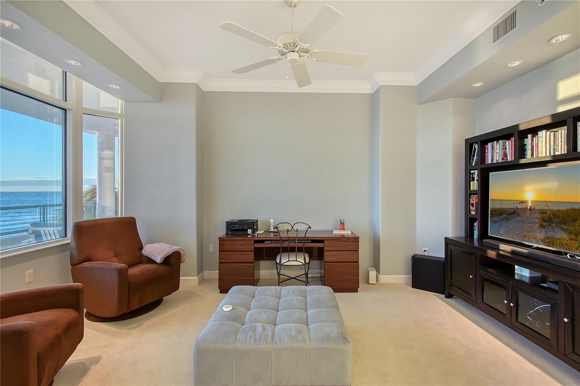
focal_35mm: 15
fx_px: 242
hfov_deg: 100.4
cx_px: 290
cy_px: 193
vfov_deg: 77.3
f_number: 10
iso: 800
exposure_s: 1/500
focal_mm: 10
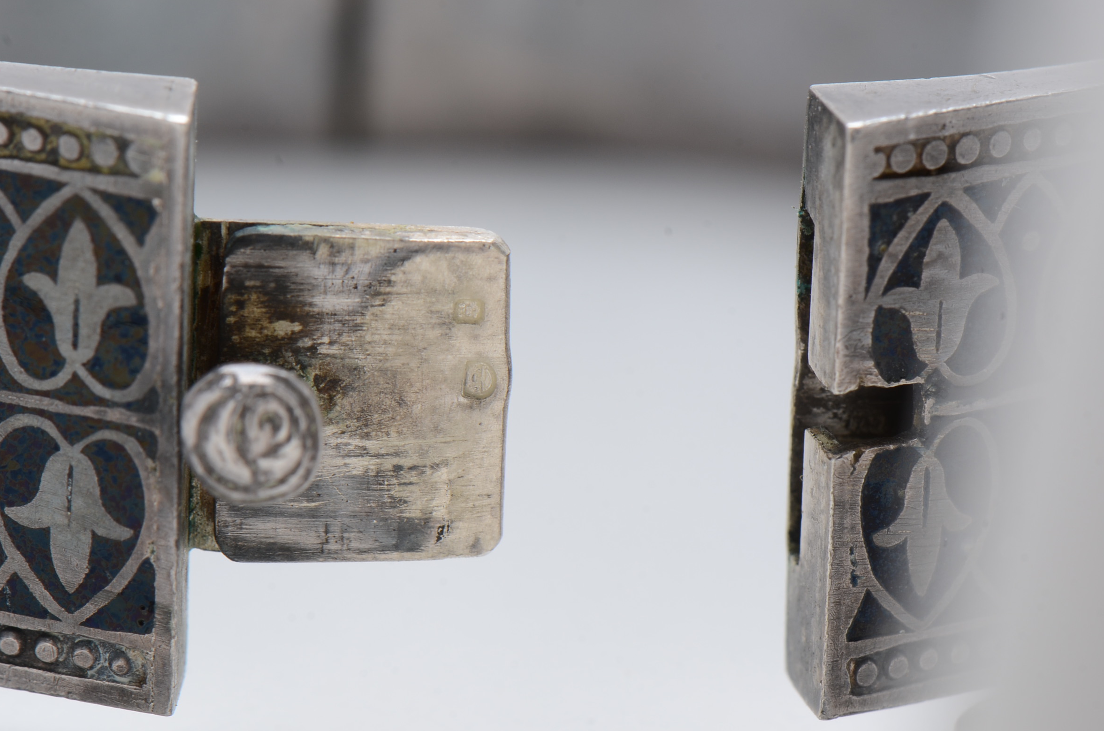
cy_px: 350
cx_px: 565
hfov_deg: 15.4
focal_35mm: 134
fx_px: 4086
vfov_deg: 10.2
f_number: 16
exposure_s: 1/125
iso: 200
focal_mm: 85
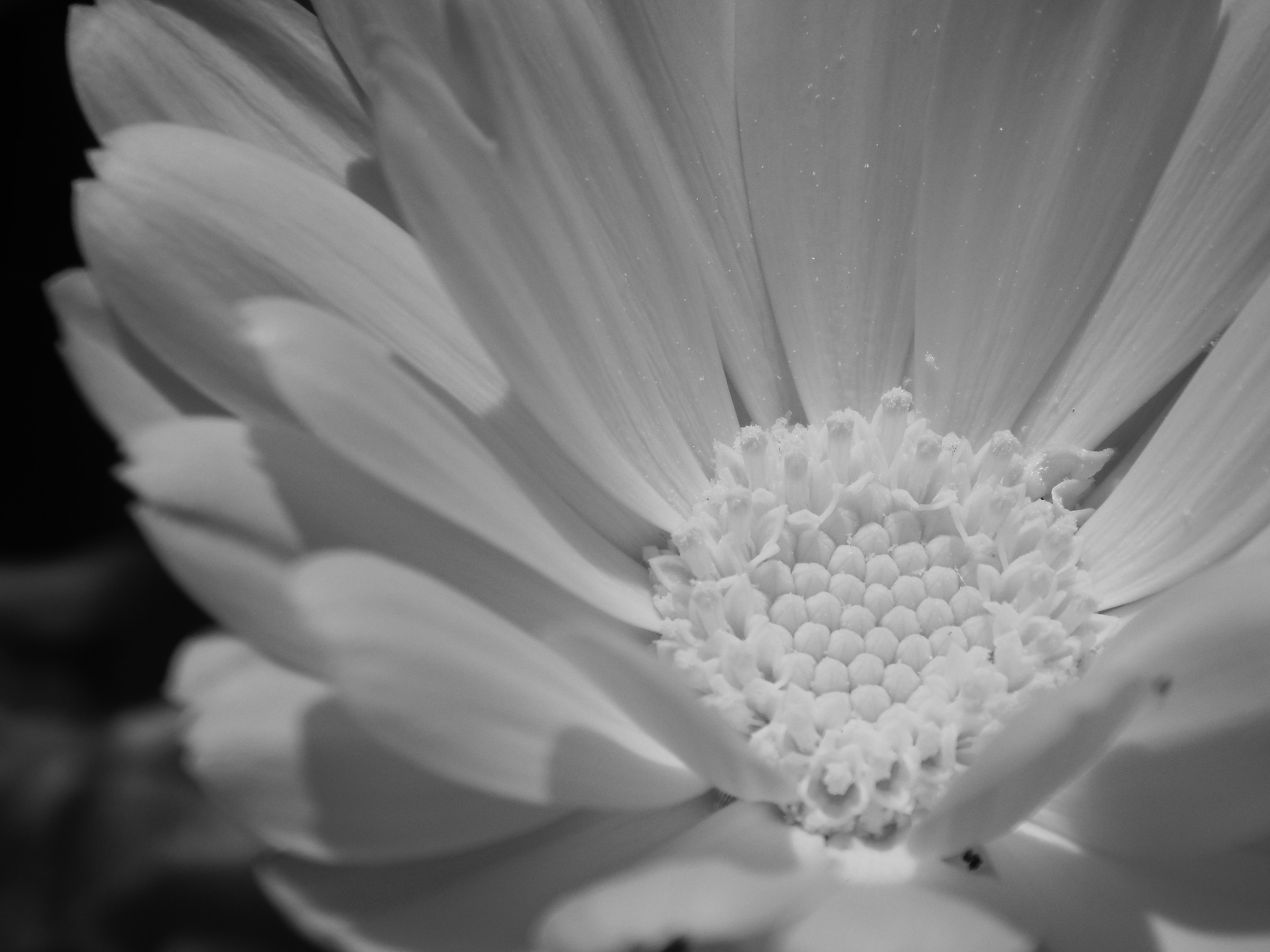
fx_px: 4806
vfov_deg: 11.3
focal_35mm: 131
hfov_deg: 15.1
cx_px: 635
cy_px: 476
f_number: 4.8
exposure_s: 1/1000
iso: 125
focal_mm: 23.4
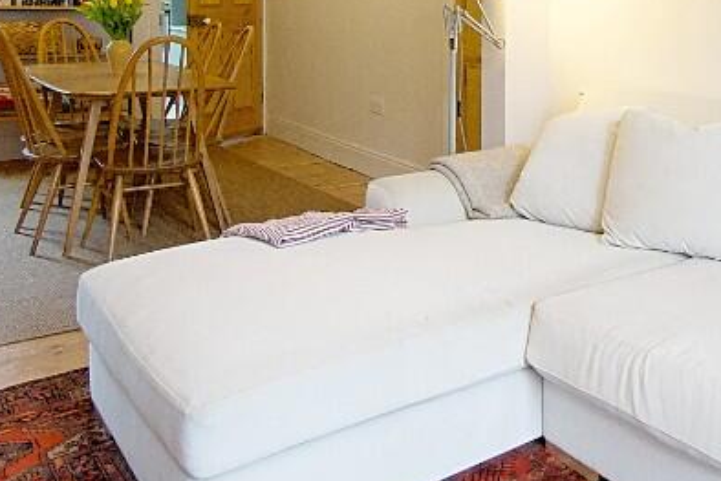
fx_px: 781
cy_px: 14
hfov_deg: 47.3
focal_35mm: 39
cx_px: 560
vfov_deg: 31.9
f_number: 4
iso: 1600
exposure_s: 1/160
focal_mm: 10
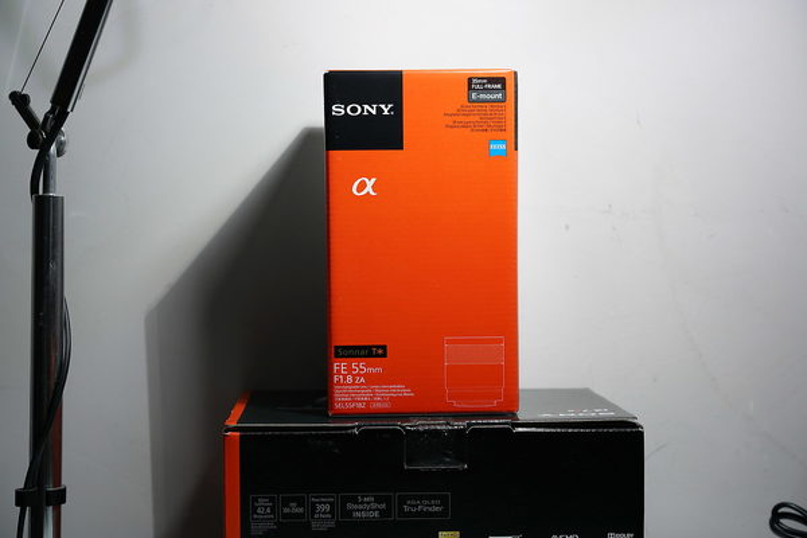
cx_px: 404
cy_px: 269
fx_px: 1233
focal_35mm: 55
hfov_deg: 36.2
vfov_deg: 24.6
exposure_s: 1
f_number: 5.6
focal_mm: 55
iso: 100
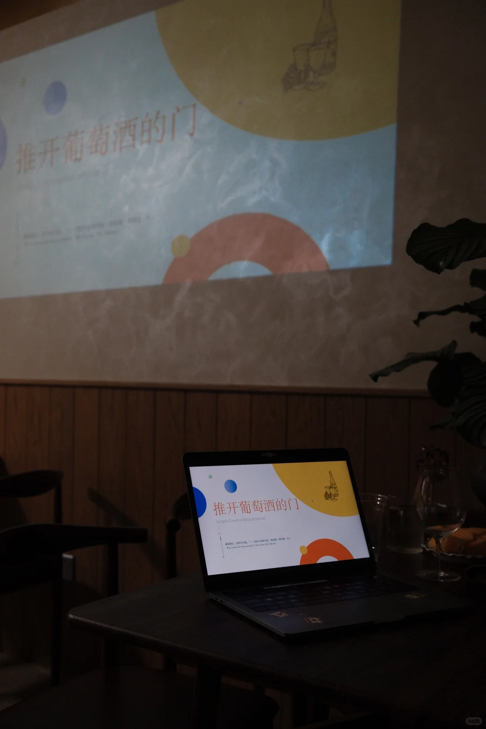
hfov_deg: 42.3
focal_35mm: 31
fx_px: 628
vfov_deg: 60.3
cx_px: 243
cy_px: 364
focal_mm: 20.5
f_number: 3.2
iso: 1000
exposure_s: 1/100
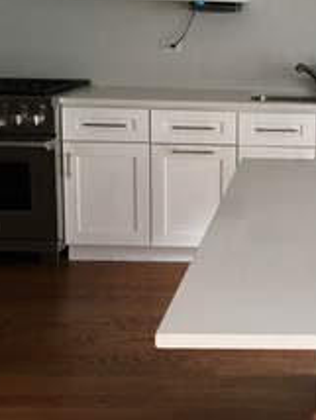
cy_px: 141
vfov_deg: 29.6
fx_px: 790
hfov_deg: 21.8
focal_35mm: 65
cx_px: 322
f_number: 2.2
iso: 100
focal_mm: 4.15
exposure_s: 1/30
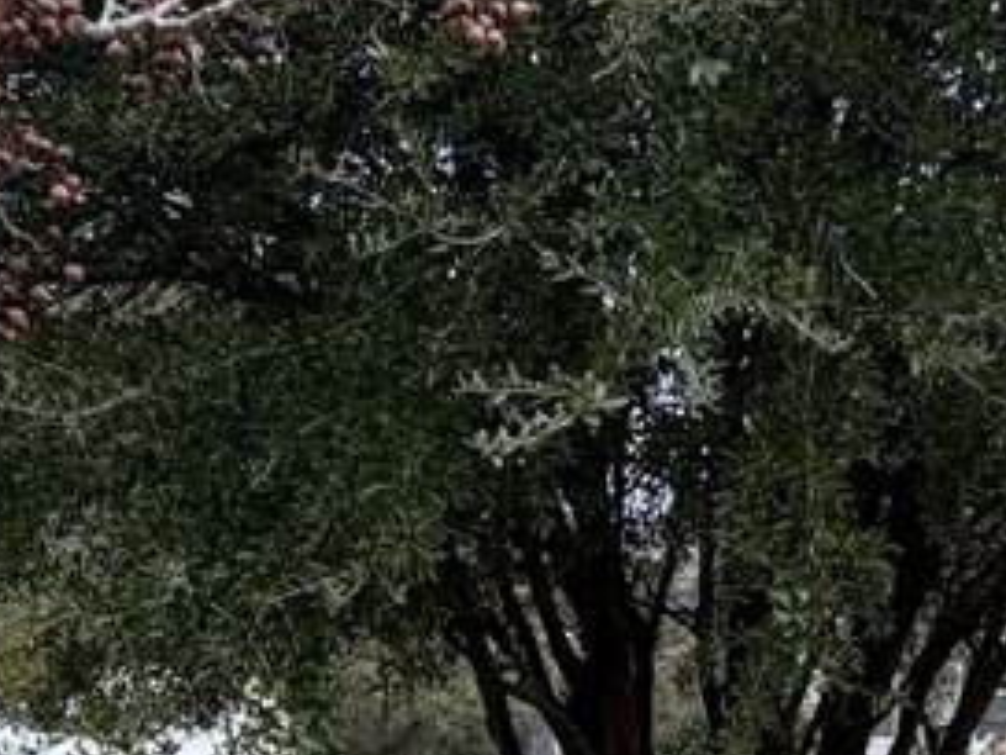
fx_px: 1918
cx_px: 773
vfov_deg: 21.2
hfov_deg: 28.9
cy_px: 814
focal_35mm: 66
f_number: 2.2
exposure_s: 1/172
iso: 40
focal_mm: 2.22
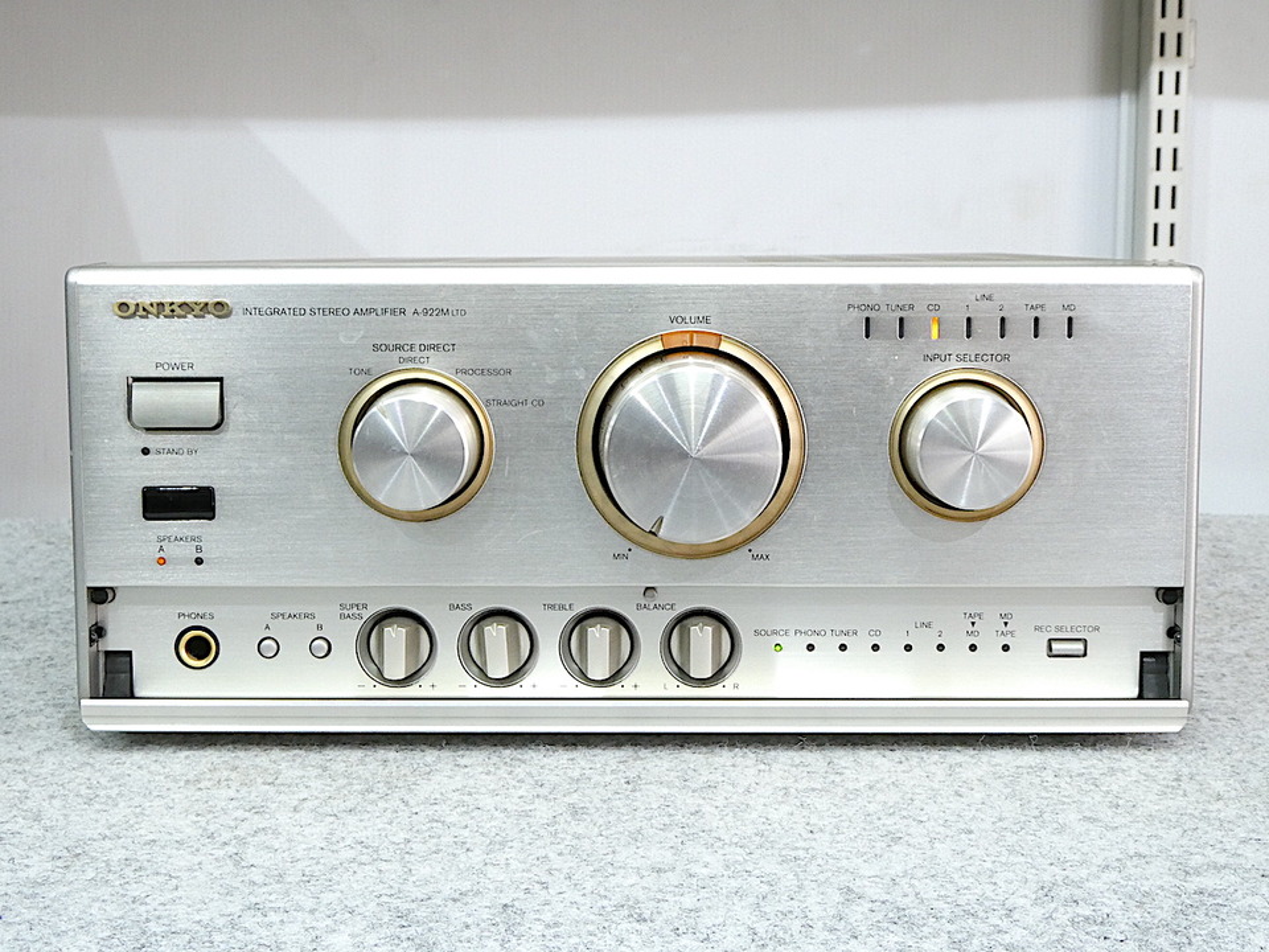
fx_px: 1833
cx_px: 634
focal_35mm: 50
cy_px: 476
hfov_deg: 38.2
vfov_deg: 29.1
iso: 400
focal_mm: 9
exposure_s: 1/6
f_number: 7.1
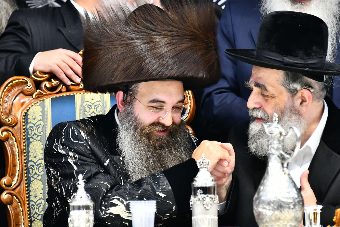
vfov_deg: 4.8
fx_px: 2691
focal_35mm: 285
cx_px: 179
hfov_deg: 7.2
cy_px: 104
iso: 2500
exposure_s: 1/125
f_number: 5.6
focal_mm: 230
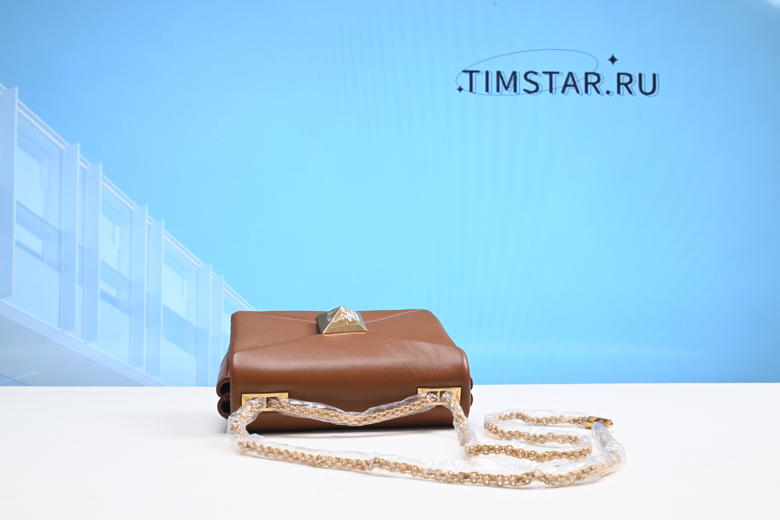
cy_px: 260
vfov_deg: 34.2
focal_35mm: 39
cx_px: 390
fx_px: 845
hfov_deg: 49.5
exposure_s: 1/2
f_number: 16
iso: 100
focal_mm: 39
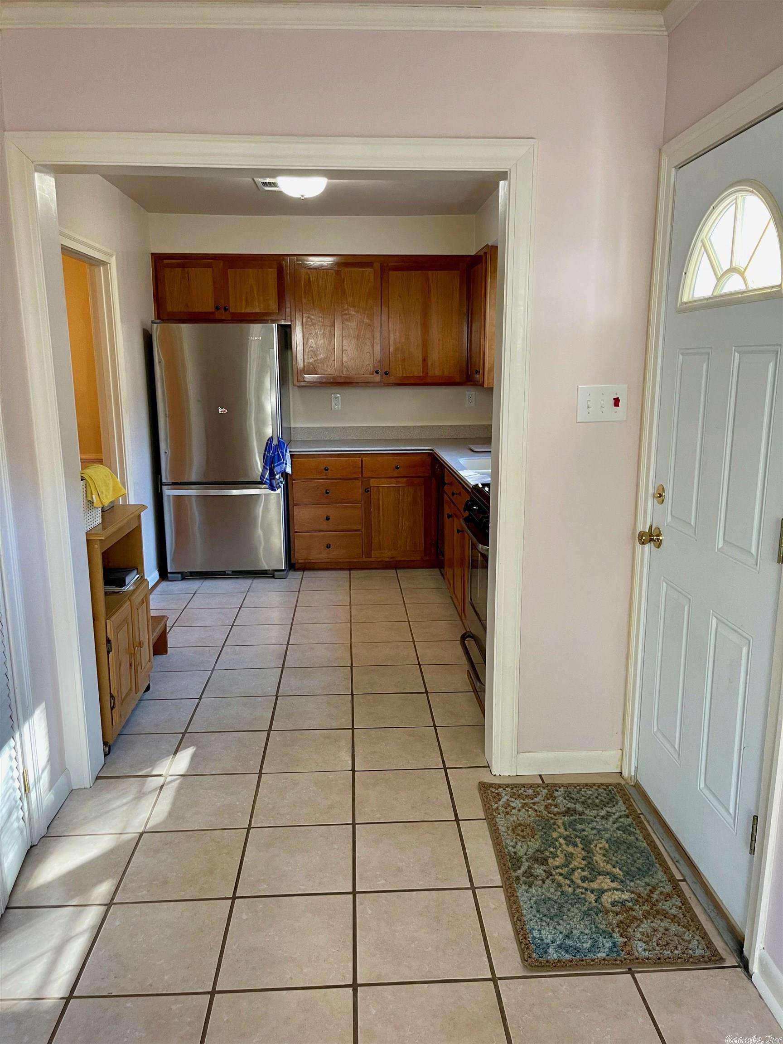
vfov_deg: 67.3
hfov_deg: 53.1
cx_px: 392
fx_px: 784
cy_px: 522
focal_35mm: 26
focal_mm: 5.1
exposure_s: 1/73
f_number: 1.6
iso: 125
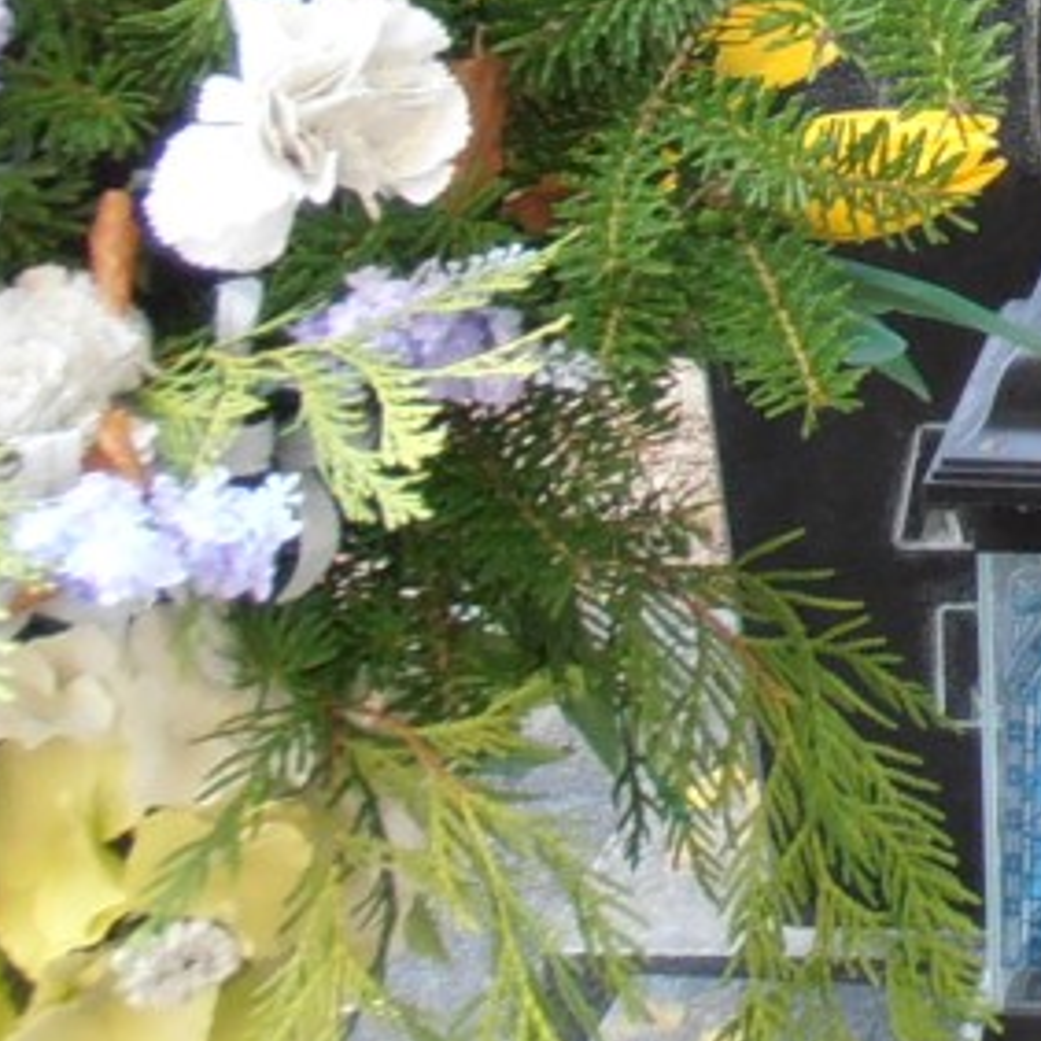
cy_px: -299
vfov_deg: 10.3
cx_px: 2104
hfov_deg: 9.7
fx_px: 5682
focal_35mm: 167
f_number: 3.9
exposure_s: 1/40
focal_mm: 6.61
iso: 125
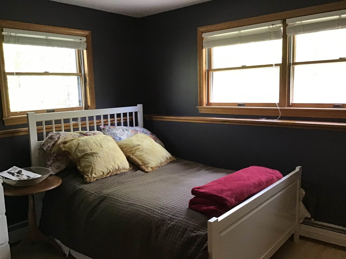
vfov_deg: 45.4
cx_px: 173
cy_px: 130
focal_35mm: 31
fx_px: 310
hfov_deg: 58.4
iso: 160
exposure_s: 1/30
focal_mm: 3.3
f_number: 2.4
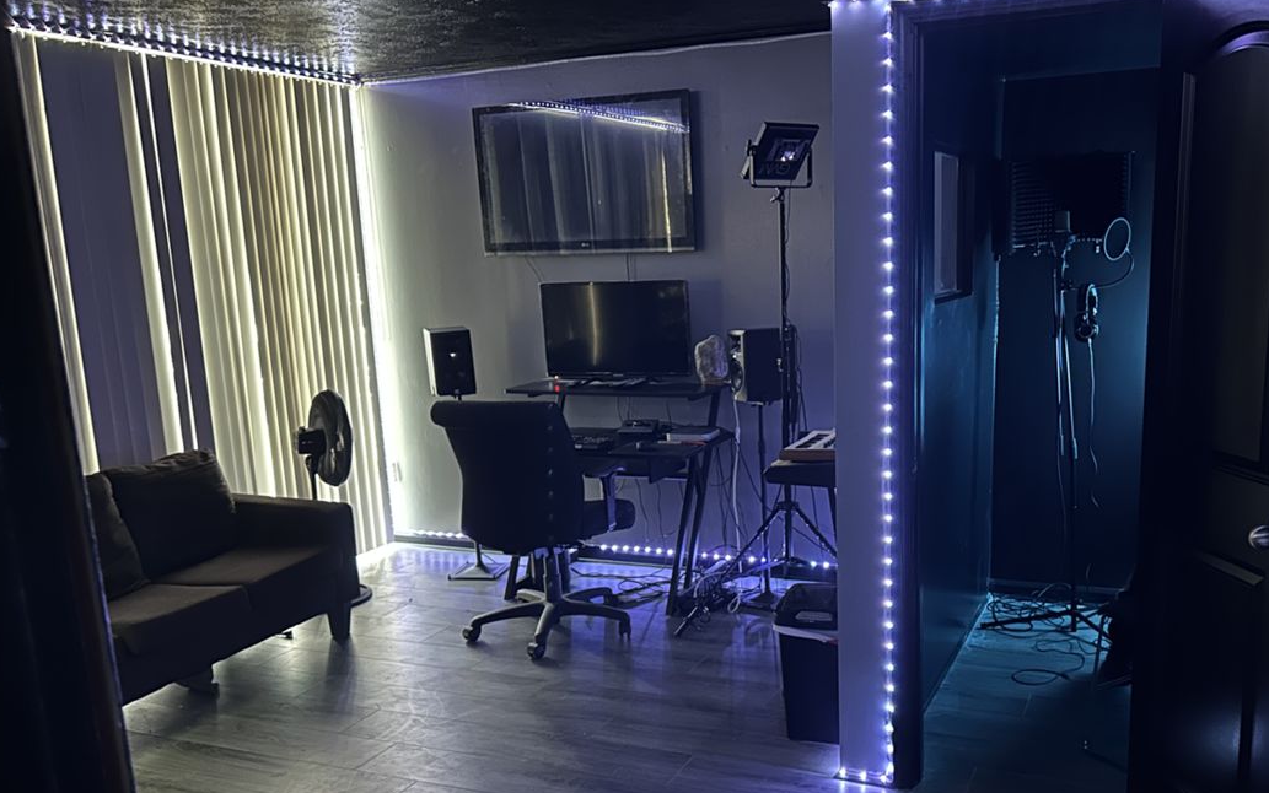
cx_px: 721
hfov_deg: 59.4
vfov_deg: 39.2
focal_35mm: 32
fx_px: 1107
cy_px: 487
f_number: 1.5
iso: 1250
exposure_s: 1/15
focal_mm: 5.7
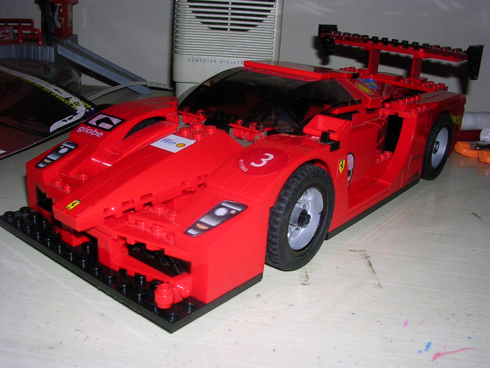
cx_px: 245
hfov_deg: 49.0
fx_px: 538
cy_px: 184
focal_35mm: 38
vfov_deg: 37.7
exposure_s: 1/60.1
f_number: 5.6
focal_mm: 5.8
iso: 50
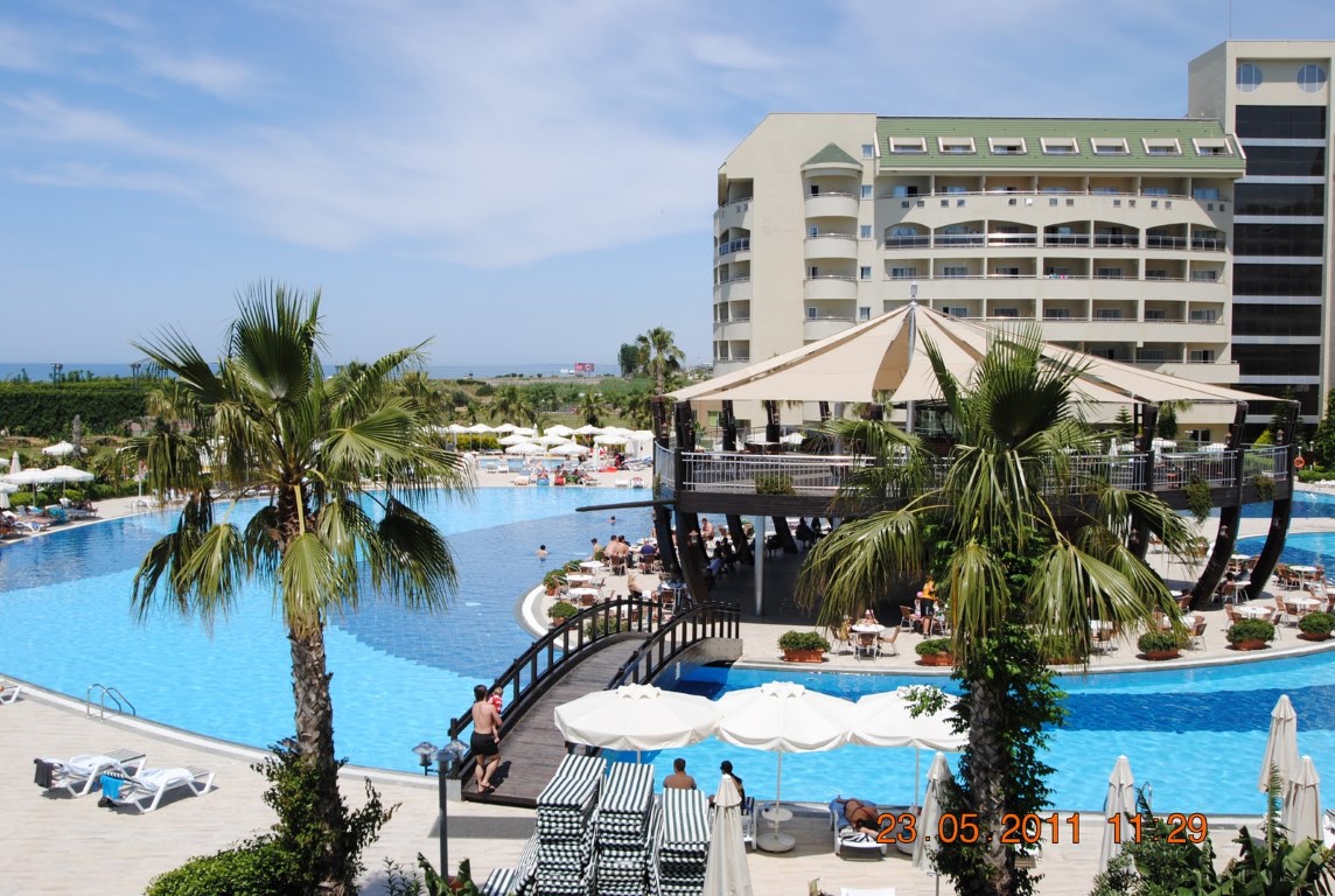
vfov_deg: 37.0
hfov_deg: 53.0
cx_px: 668
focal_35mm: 36
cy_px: 448
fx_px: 1338
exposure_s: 1/250
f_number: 8
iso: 100
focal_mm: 24
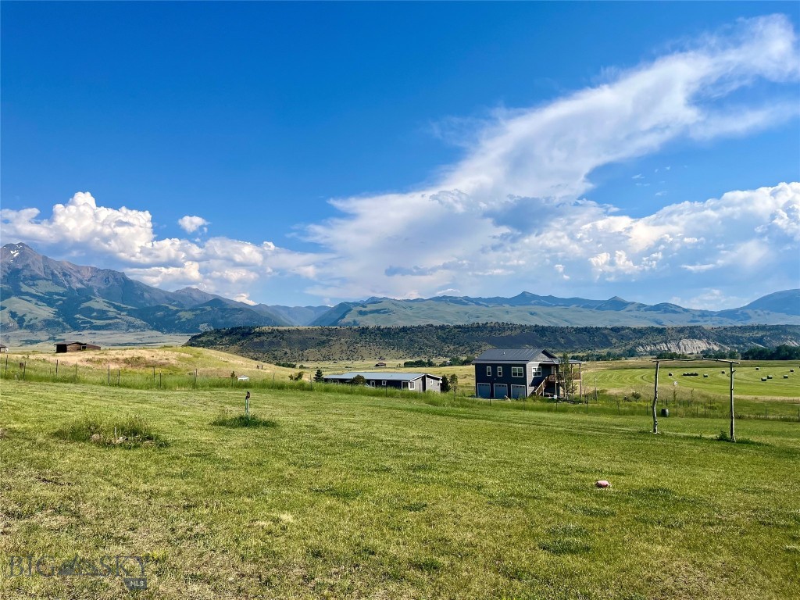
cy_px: 300
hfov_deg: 67.3
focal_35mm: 26
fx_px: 601
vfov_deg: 53.1
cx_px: 400
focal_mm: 5.1
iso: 50
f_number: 1.6
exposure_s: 1/6173
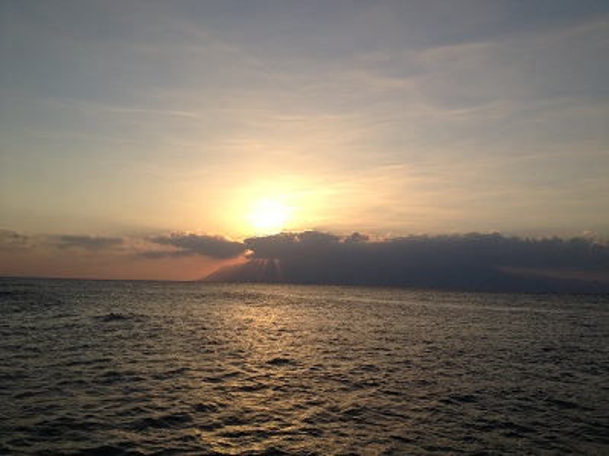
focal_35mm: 35
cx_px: 304
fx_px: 616
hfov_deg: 52.6
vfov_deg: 40.7
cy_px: 228
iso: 50
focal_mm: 4.28
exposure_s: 1/2123
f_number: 2.4
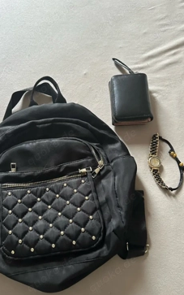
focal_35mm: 28
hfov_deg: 44.2
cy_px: 156
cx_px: 68
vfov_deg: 66.4
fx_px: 225
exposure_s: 1/60
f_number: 1.78
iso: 800
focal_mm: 6.86
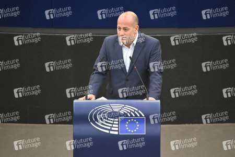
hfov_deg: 4.1
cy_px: 78
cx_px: 118
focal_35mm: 500
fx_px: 3264
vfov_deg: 2.7
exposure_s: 1/400
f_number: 6.3
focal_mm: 500
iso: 6400
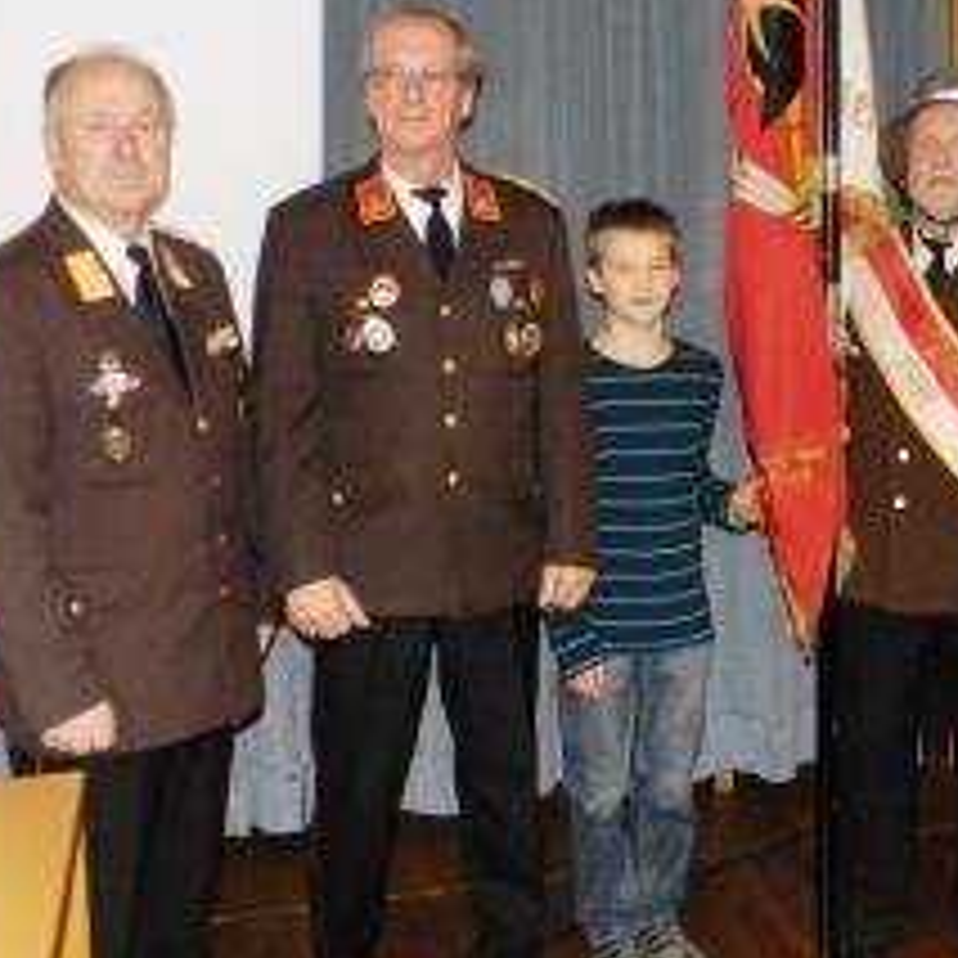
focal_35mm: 52
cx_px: 652
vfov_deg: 32.6
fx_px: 1628
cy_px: 355
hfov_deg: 32.5
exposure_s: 1/26
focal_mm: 5
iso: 400
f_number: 3.5
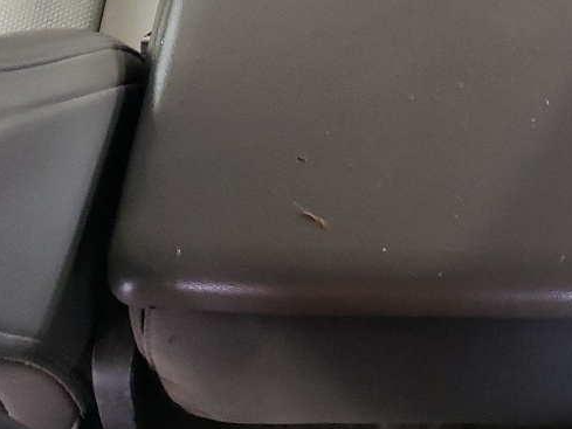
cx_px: 446
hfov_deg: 22.7
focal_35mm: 85
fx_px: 1405
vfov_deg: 16.0
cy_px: -206
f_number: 1.5
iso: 300
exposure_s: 1/40
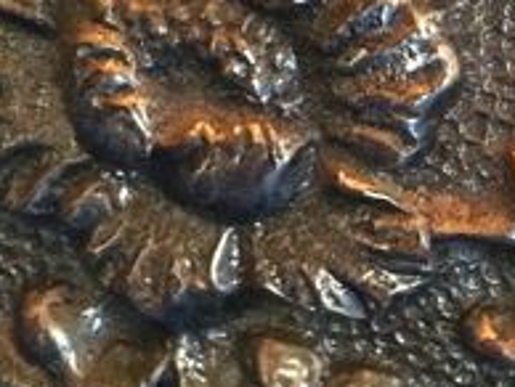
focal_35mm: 139
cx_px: 847
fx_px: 2071
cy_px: 258
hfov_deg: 13.1
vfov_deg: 10.7
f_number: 2.2
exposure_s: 1/30
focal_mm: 4.12
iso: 200
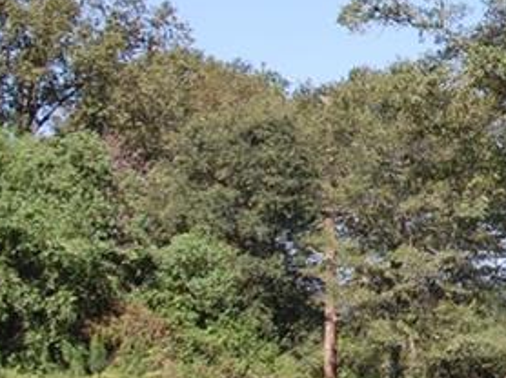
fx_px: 2015
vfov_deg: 10.7
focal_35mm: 138
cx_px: 817
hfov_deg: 13.3
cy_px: 169
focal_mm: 26
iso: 200
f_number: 8
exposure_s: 1/250
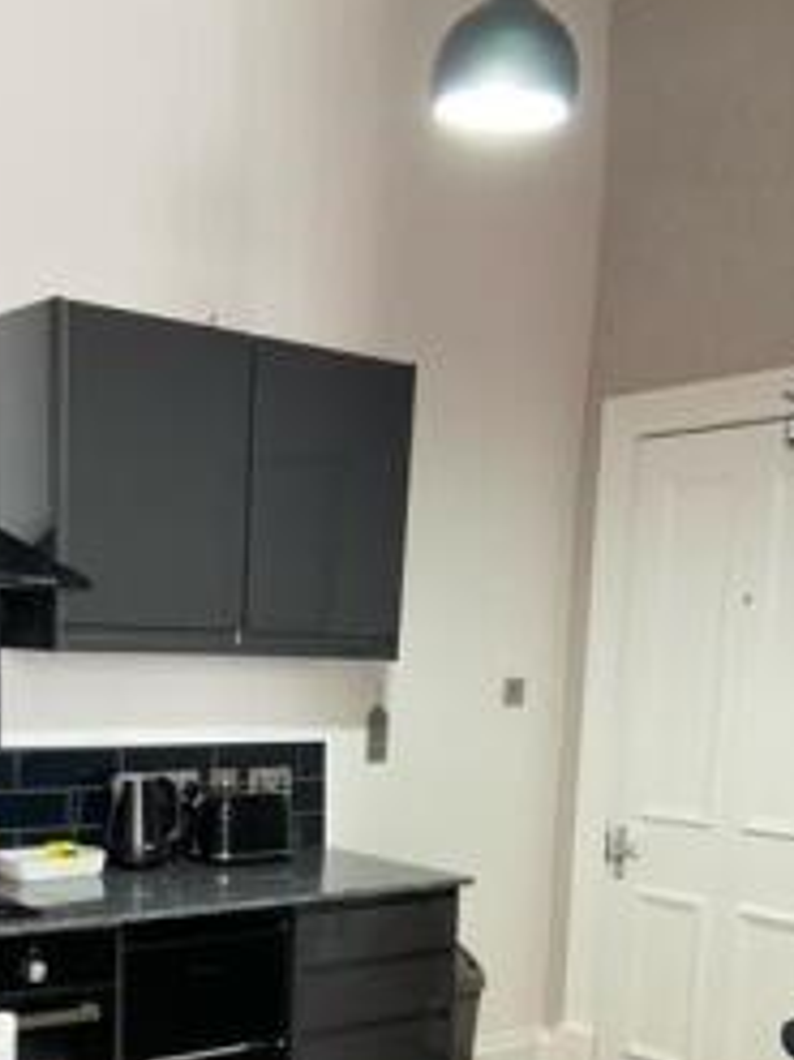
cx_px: 223
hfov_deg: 31.1
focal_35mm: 46
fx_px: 1408
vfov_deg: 39.1
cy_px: 895
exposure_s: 1/60
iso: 250
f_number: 1.8
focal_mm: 4.25
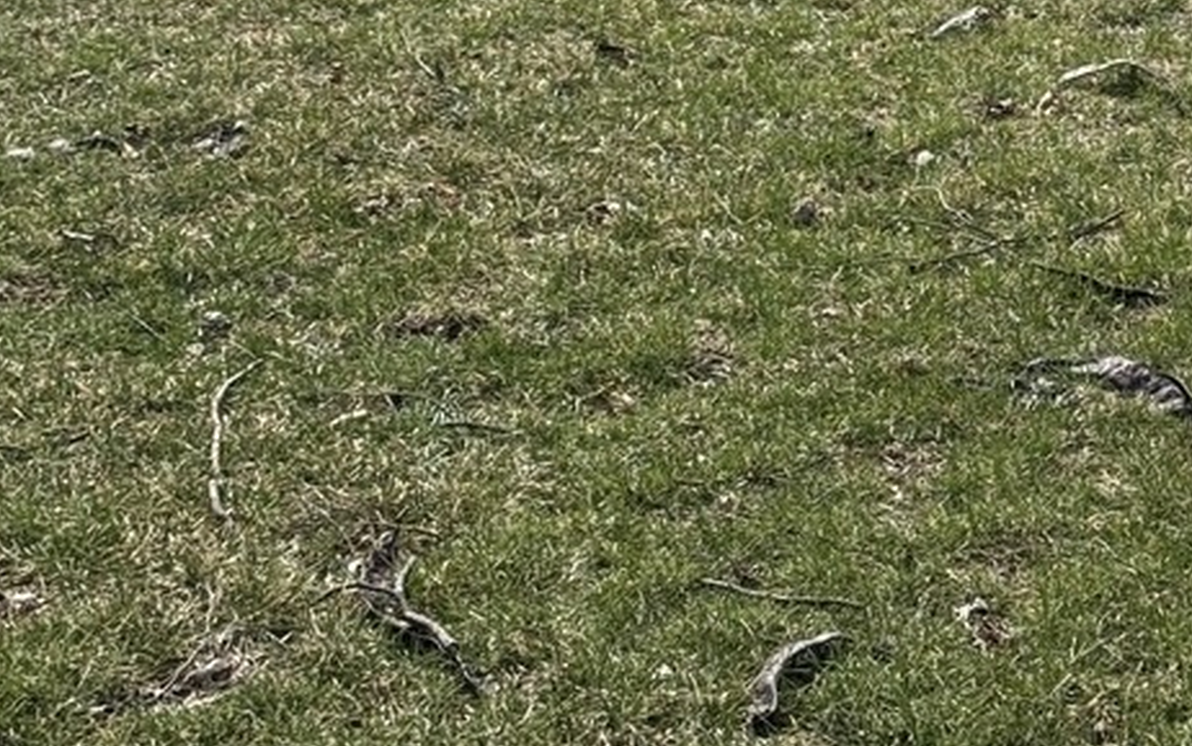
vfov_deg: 10.6
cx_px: 802
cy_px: -369
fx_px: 3867
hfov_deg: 17.5
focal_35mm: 119
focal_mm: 6.76
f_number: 1.78
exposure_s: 1/4310
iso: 64
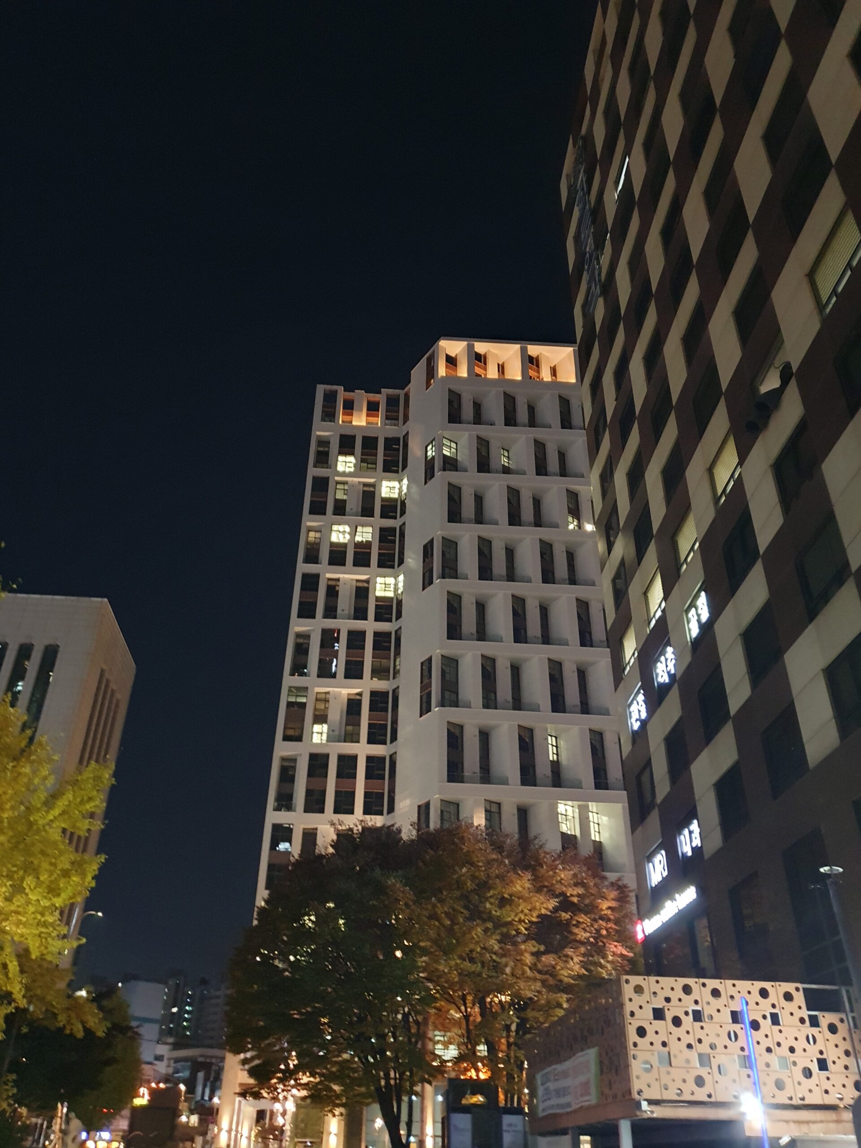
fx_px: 862
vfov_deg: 67.3
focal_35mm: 26
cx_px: 430
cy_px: 574
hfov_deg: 53.1
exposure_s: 1/12
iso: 500
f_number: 1.5
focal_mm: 4.32
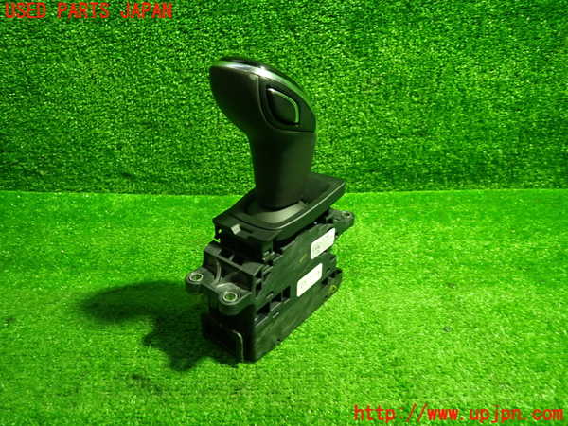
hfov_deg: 69.4
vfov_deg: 54.9
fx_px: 410
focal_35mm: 25
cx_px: 284
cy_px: 213
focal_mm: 4.5
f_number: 2
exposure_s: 1/30
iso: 400
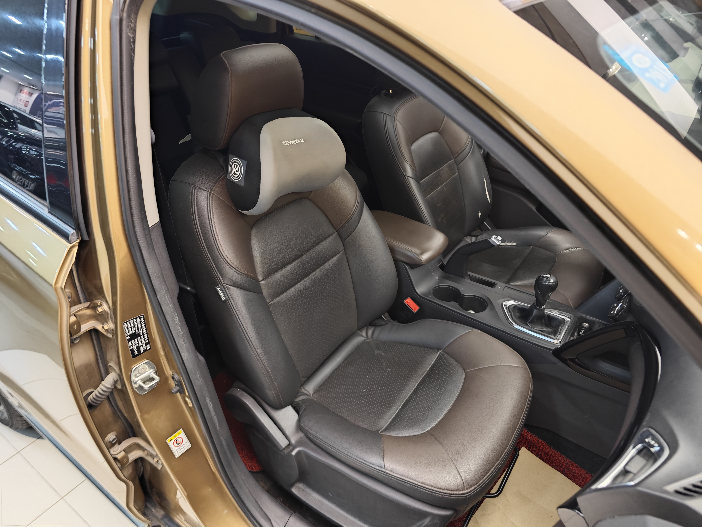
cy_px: 264
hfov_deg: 73.9
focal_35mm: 23
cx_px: 351
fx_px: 466
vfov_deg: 58.9
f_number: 1.9
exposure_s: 1/25.3
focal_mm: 8.7
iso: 640
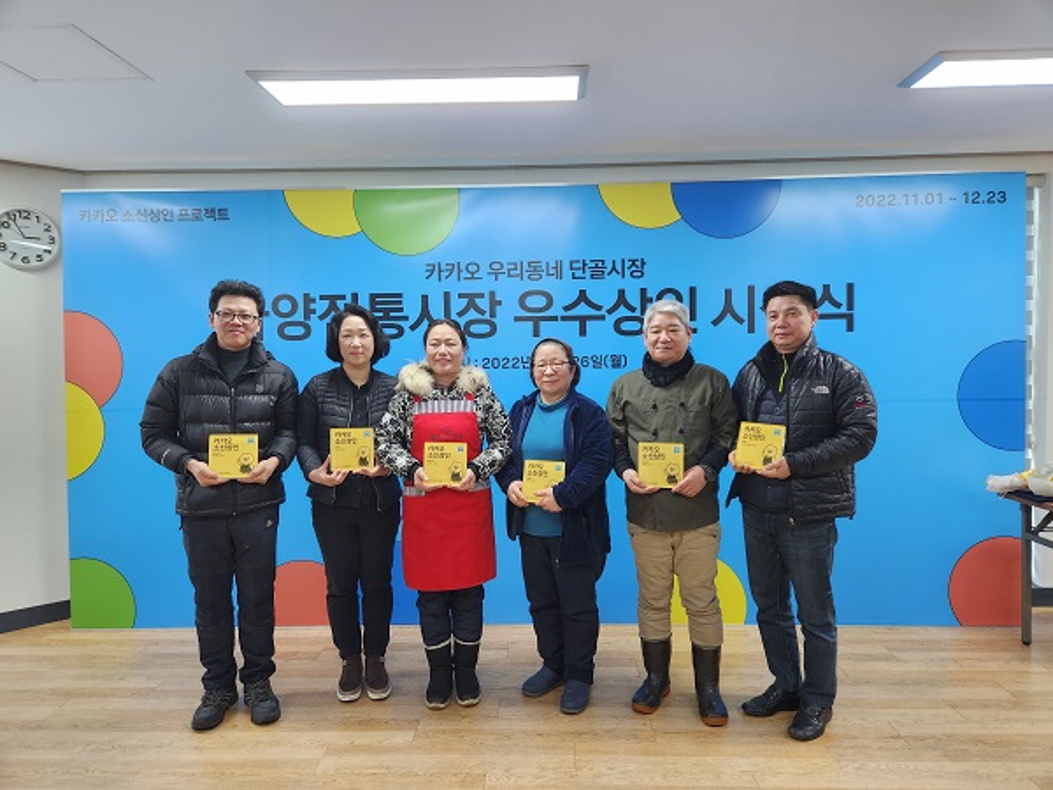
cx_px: 526
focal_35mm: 23
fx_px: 700
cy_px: 395
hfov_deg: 73.9
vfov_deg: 58.9
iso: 160
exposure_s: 1/120
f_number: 1.8
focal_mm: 5.4
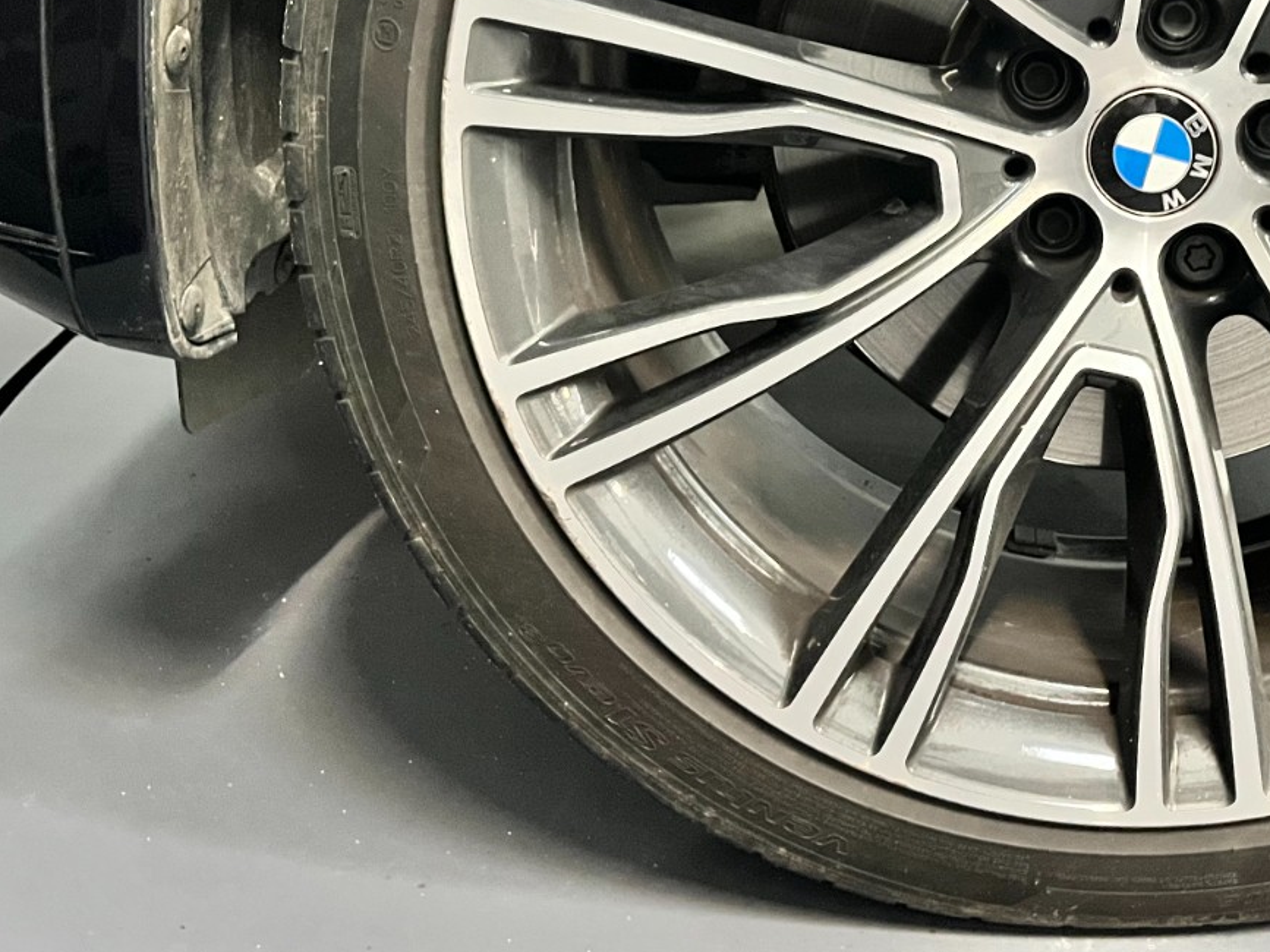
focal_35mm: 48
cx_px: 1075
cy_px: 83
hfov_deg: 37.7
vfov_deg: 29.0
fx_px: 1761
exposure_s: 1/25
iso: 500
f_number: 1.6
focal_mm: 5.1
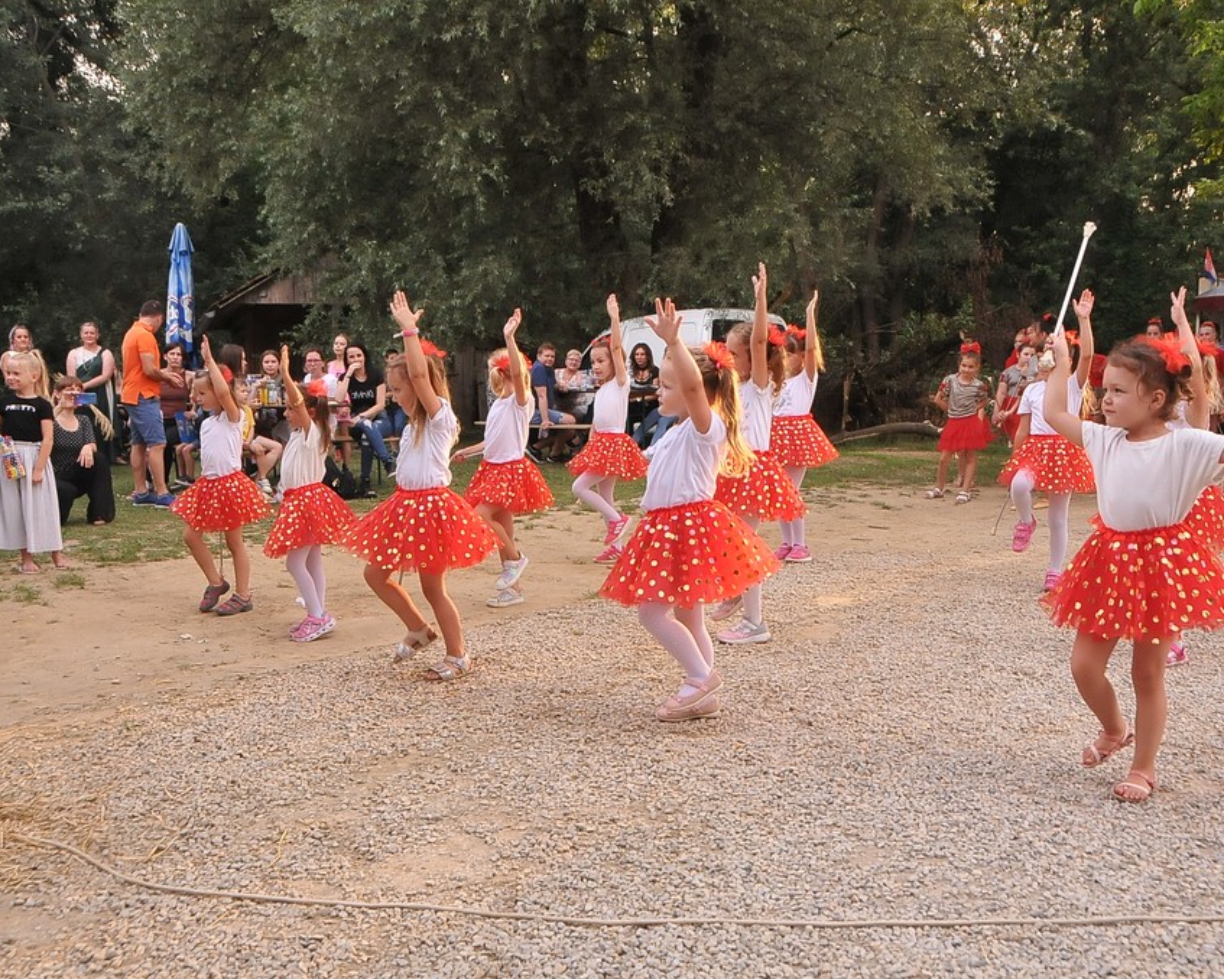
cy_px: 490
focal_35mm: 34
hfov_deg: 52.5
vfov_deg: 43.4
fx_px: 1232
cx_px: 727
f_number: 8
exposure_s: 1/250
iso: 1000
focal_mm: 20
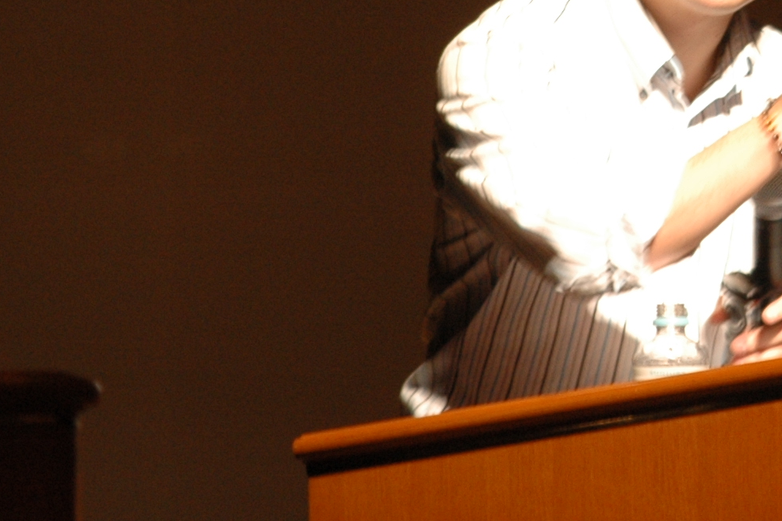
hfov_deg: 3.3
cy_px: 6
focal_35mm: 618
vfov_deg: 2.2
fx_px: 13405
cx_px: 883
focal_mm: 135
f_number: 4.5
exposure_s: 1/30
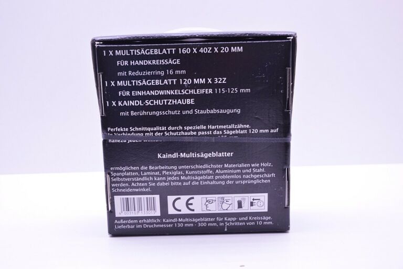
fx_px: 470
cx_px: 202
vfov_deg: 31.9
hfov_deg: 46.4
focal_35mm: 42
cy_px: 134
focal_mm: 28
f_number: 5.6
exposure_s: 1/80
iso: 400
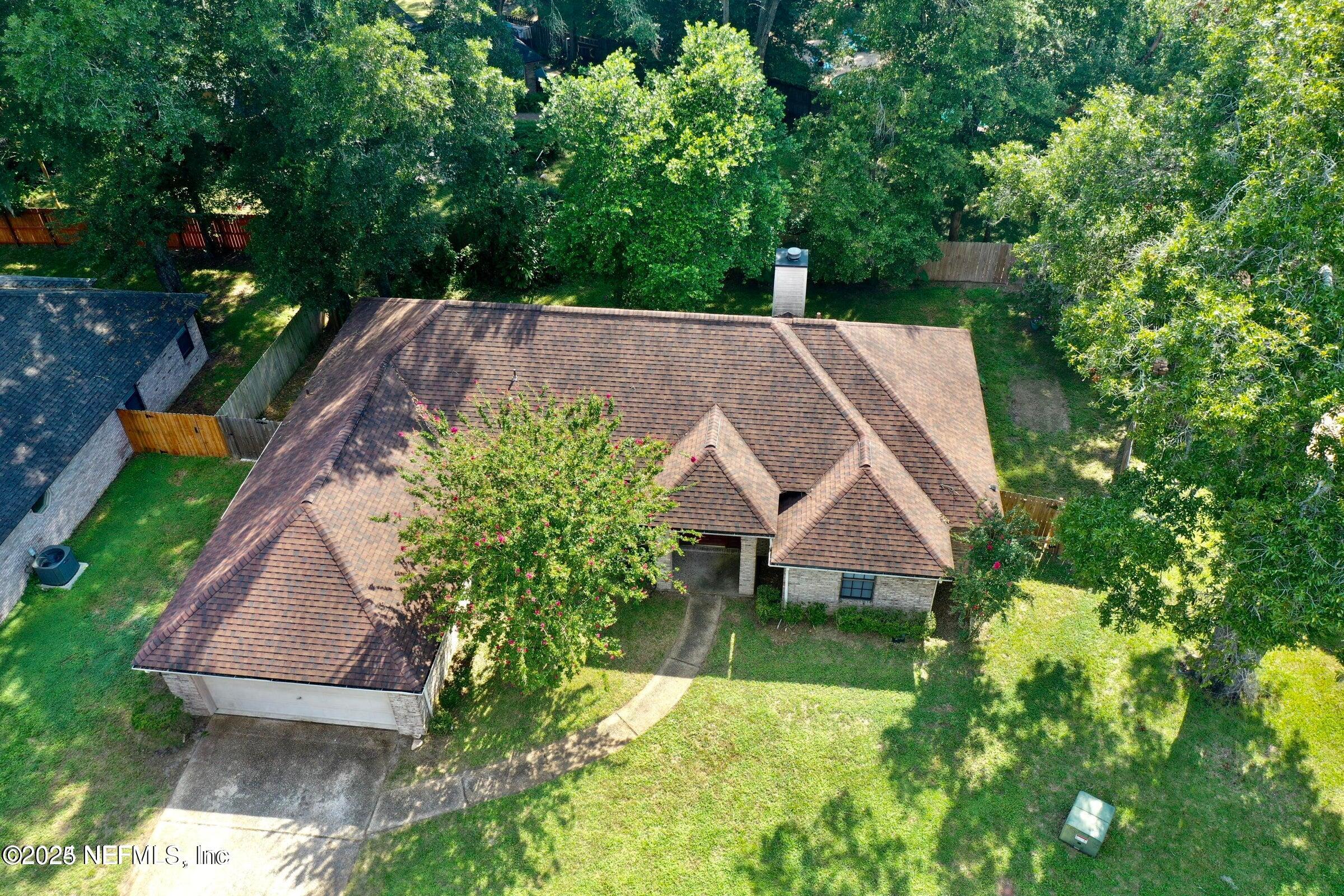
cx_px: 672
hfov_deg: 65.5
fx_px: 1045
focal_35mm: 28
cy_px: 448
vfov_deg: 46.4
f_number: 4.5
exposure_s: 1/120
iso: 100
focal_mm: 10.26
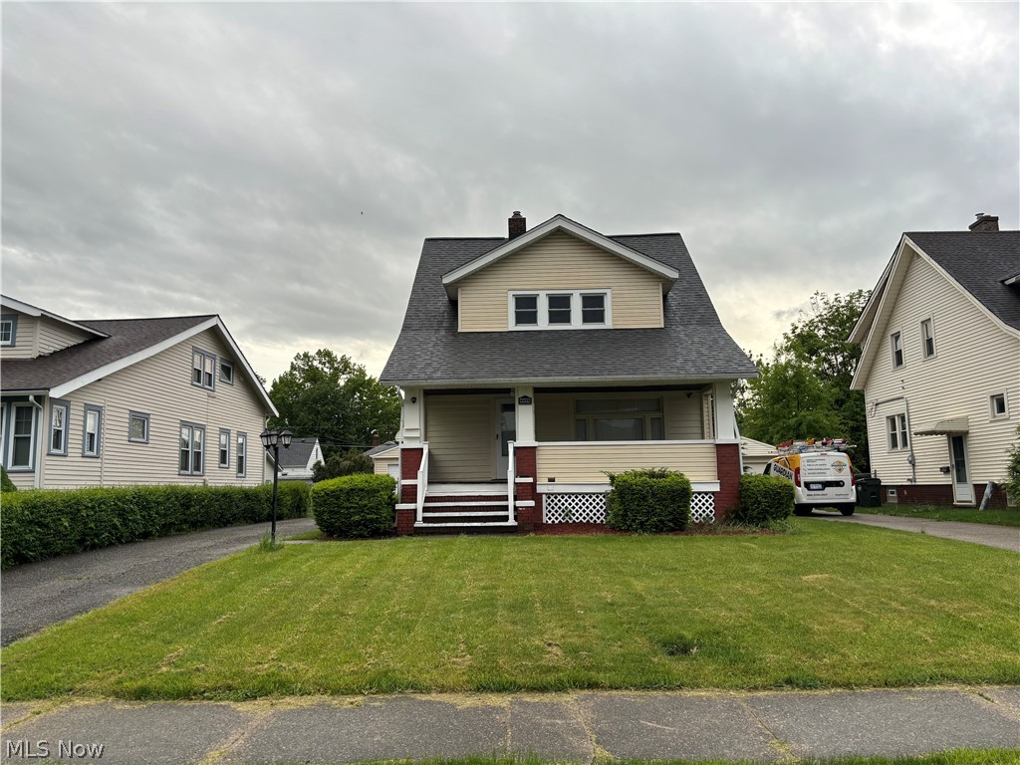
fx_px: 766
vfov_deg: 53.1
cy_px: 382
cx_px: 510
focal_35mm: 26
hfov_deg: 67.3
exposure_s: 1/320
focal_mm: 5.96
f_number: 1.6
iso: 50
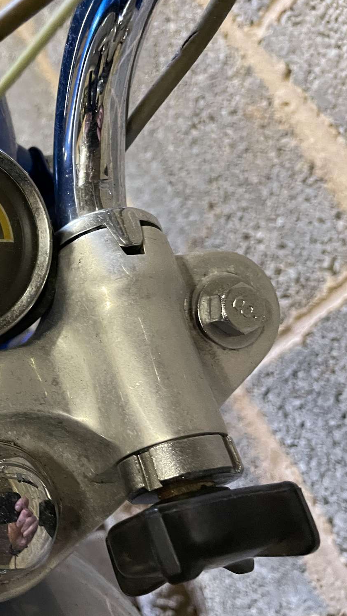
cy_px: 307
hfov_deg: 27.8
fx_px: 621
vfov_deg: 52.8
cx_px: -57
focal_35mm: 38
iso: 500
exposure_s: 1/33
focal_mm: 4.2
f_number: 1.6
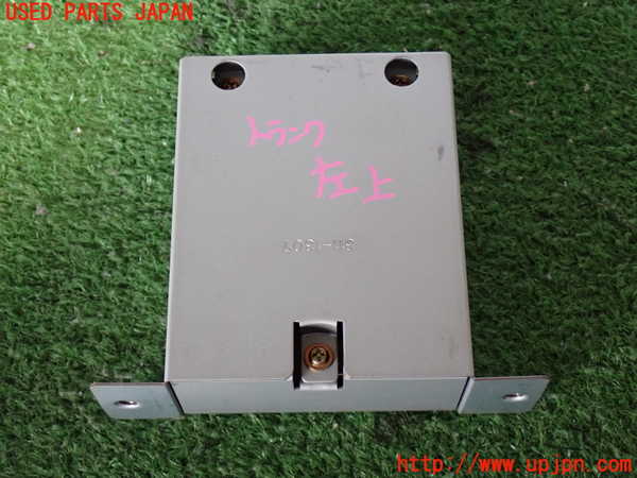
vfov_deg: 25.2
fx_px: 1067
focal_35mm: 58
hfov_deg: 33.2
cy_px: 239
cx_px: 318
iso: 800
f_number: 3.5
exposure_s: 1/25
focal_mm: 10.35
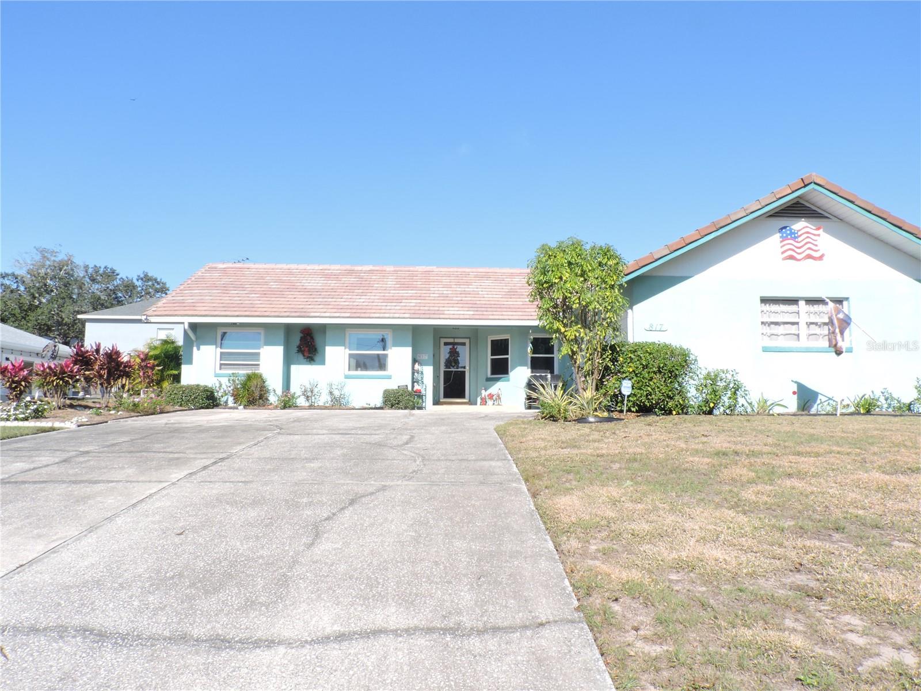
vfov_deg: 56.8
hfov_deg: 71.6
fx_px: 639
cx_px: 460
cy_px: 346
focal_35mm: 24
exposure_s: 1/100
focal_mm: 4.3
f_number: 8.3
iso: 100
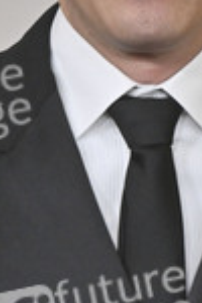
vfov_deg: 6.4
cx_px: 147
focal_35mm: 323
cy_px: 12
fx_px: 2718
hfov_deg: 4.3
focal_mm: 81
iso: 2000
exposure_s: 1/320
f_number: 6.3
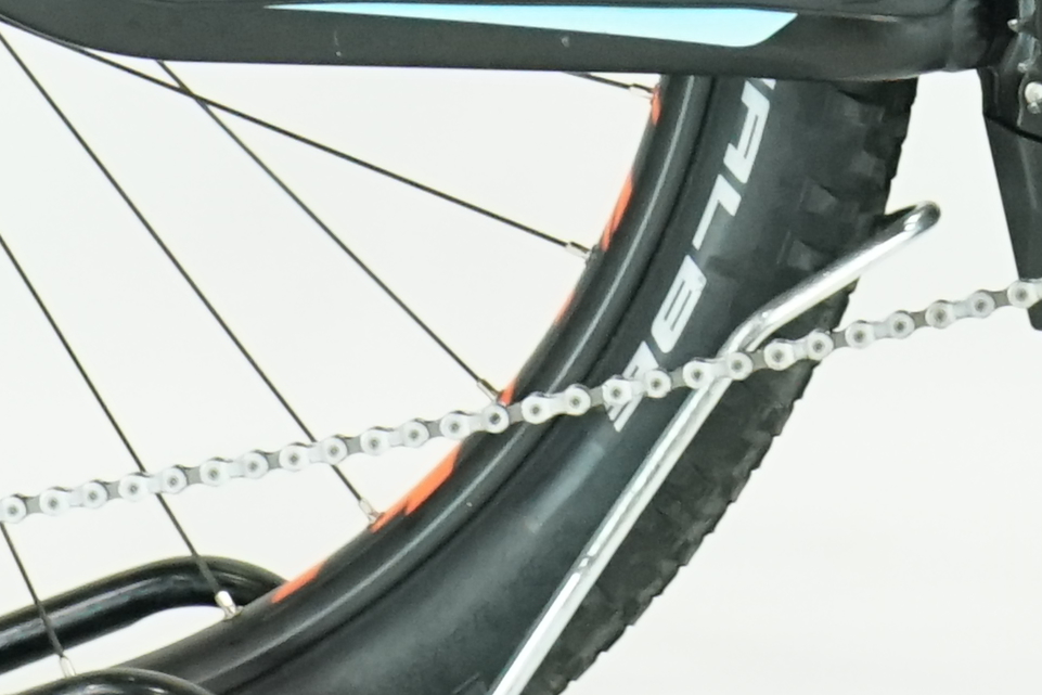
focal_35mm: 337
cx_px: 1652
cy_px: -952
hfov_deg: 6.0
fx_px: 9755
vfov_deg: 4.0
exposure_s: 1/200
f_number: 5.6
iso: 2500
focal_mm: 54
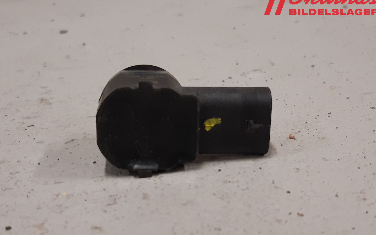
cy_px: 127
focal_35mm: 28
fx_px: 287
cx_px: 188
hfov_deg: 66.5
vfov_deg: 44.5
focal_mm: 3.93
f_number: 1.7
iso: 100
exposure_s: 1/50
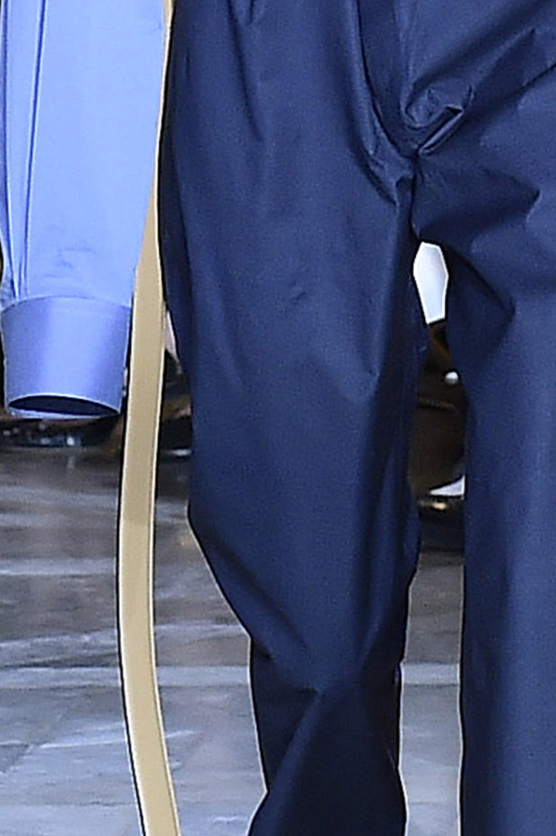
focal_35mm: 225
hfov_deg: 6.1
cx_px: 429
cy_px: 143
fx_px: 5218
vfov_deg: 9.1
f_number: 4.5
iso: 2000
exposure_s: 1/500
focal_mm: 70
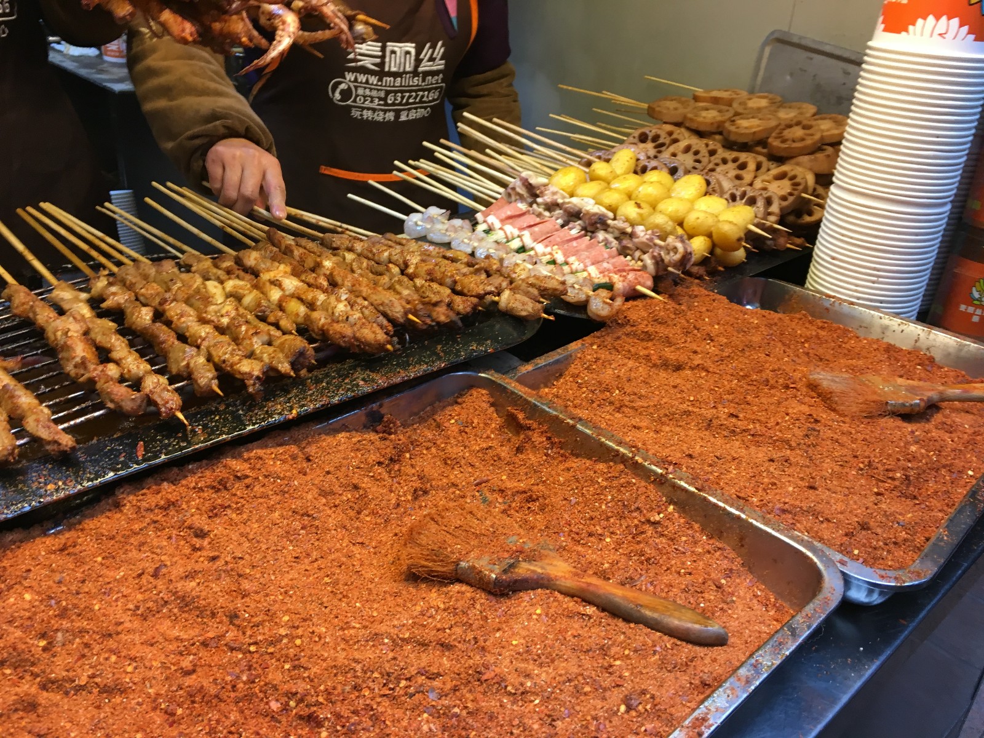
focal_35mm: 29
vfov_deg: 48.2
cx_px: 492
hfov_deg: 61.7
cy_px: 369
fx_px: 824
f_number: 2.2
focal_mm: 4.15
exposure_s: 1/33
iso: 100
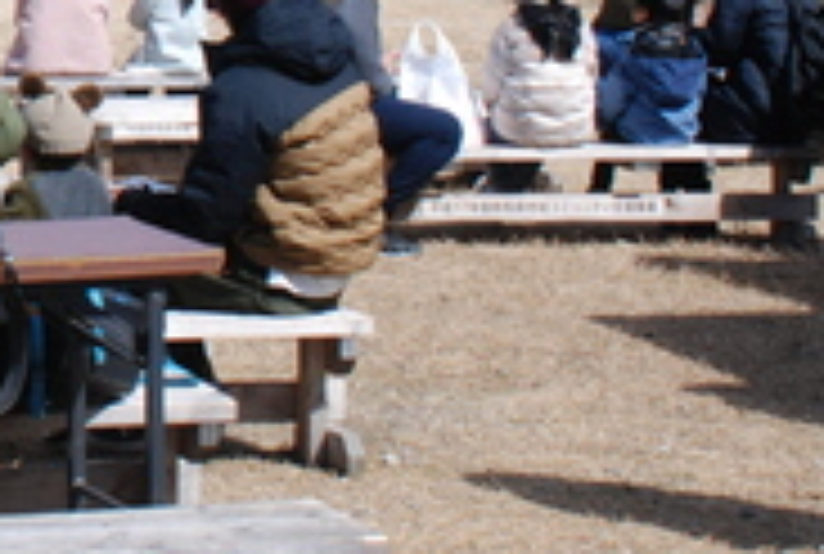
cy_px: -293
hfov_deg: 11.6
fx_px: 3892
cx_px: -401
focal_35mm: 170
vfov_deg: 8.0
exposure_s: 1/640
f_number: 13
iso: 500
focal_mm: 35
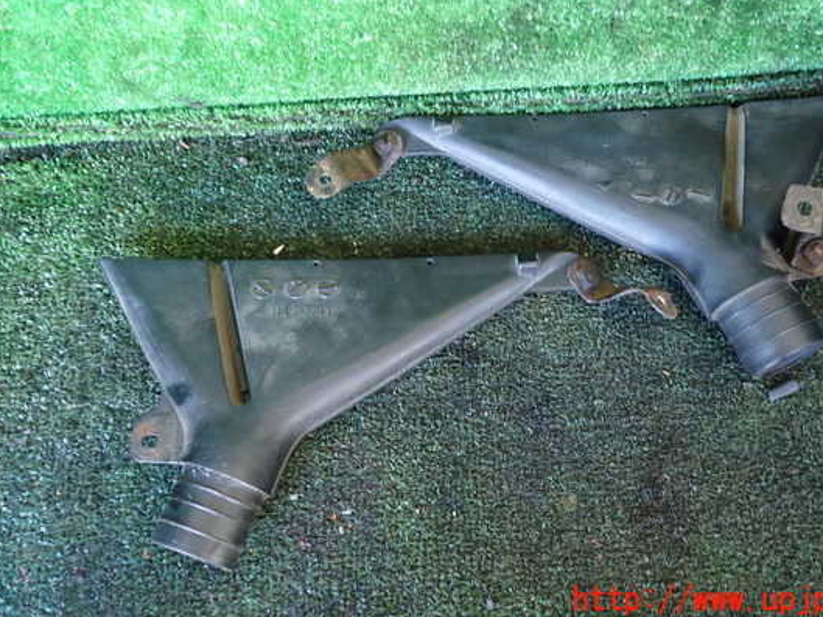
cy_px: 270
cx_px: 457
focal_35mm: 34
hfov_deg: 53.8
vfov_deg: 41.7
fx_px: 809
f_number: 2.3
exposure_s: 1/30
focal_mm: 5.4
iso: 800
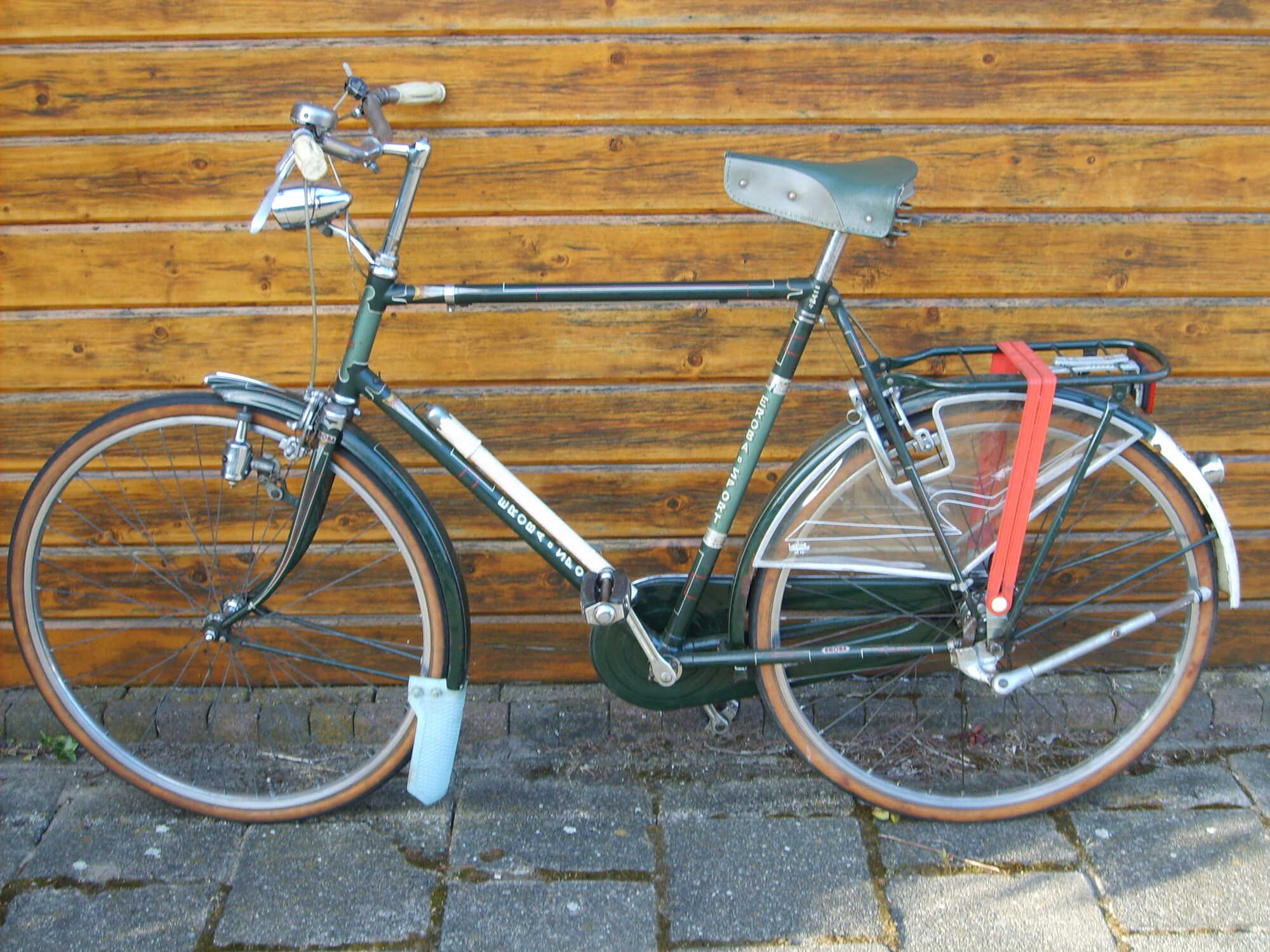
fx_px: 1578
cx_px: 635
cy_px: 476
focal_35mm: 43
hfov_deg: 43.9
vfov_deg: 33.6
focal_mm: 7.2
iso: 50
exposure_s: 1/45
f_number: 3
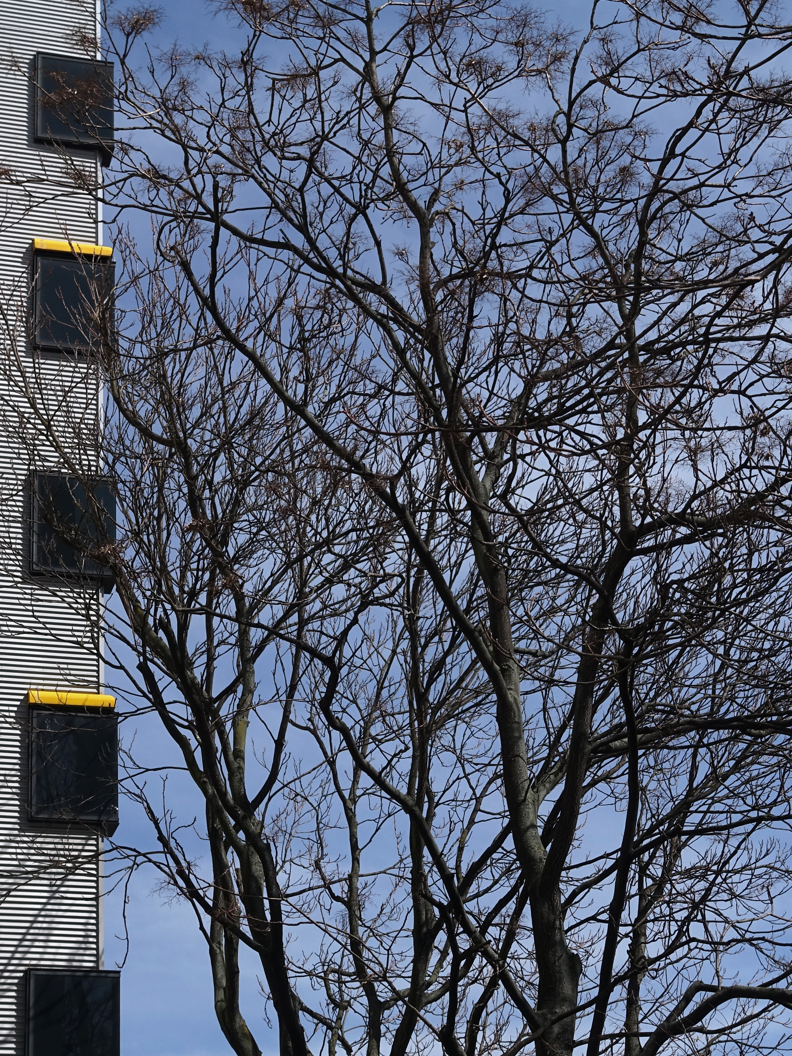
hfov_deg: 17.6
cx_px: 477
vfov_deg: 23.3
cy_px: 528
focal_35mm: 84
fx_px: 2562
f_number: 4
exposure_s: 1/320
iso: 125
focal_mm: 21.19
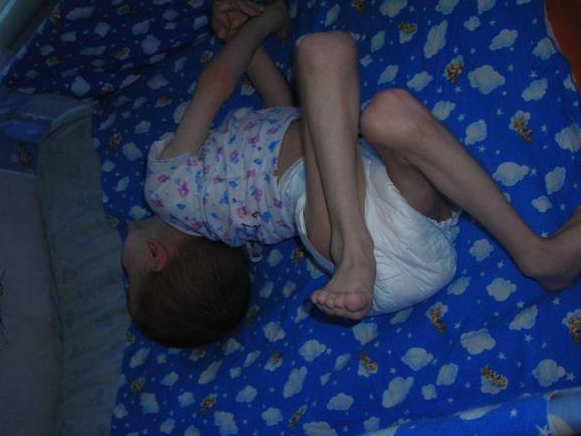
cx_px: 266
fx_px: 705
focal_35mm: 42
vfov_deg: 34.3
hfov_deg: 44.8
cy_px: 213
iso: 50
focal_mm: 6.3
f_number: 3.2
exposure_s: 1/60.1
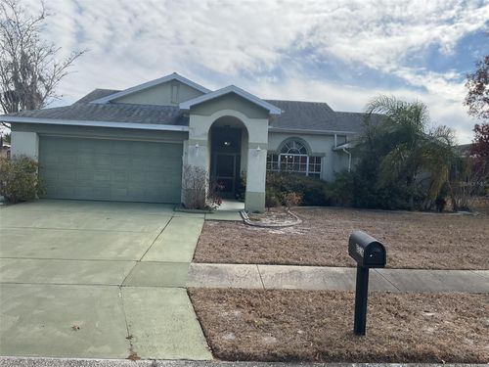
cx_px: 244
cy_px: 184
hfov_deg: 61.7
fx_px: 410
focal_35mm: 29
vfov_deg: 48.2
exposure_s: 1/2427
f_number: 1.8
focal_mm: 3
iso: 16
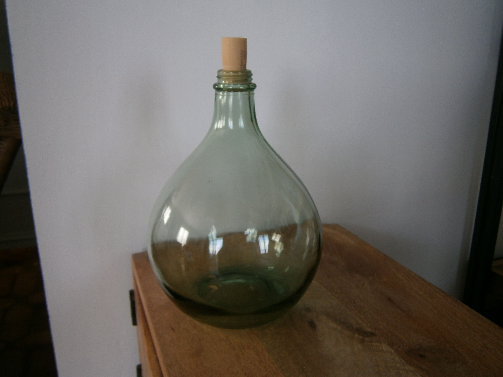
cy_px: 188
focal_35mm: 31
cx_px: 252
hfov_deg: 58.4
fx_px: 450
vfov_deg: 45.4
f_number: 2.9
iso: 80
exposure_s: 1/60
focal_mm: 5.5
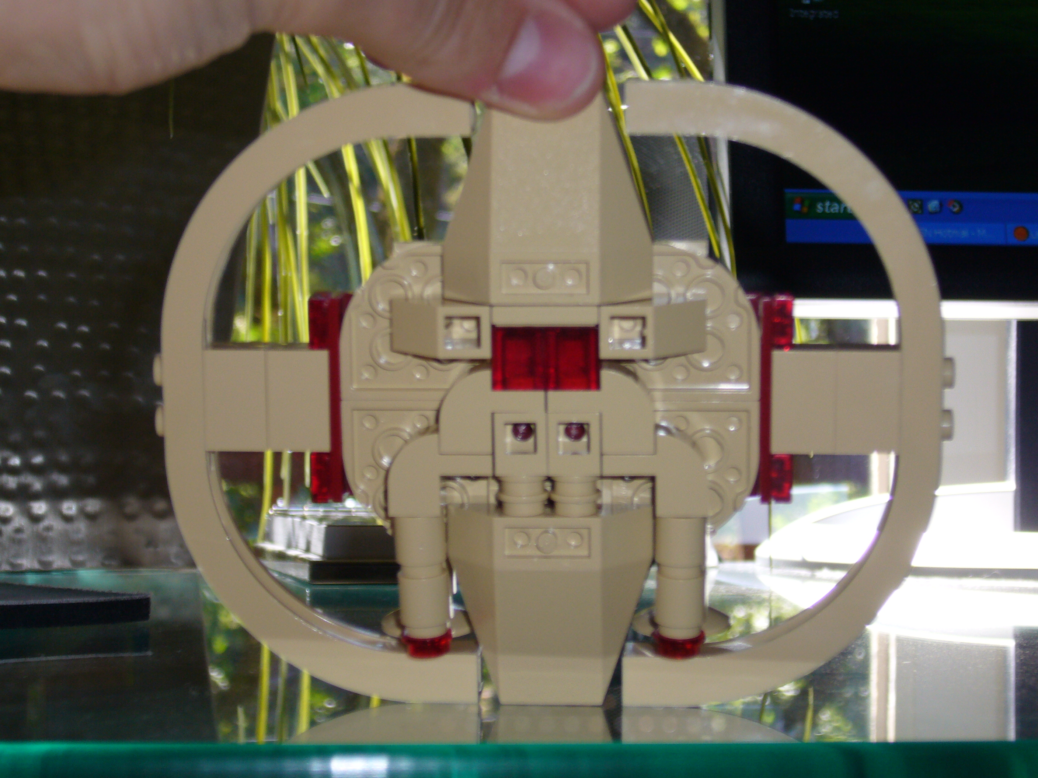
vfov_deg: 18.7
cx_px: 519
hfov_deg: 24.7
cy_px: 389
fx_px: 2369
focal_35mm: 79
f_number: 4.3
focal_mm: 13
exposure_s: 1/60
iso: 100
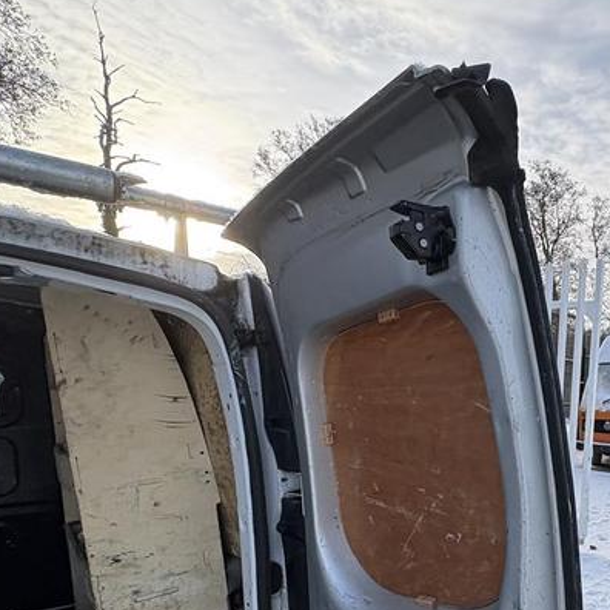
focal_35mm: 28
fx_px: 558
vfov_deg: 55.0
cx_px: 474
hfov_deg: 54.0
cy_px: 447
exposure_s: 1/615
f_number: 2.2
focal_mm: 2.22
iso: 50
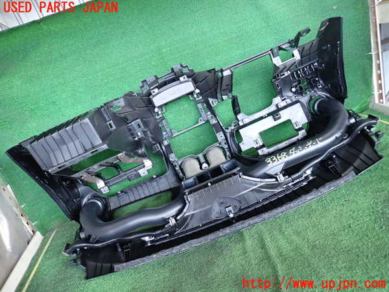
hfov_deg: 69.4
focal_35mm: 25
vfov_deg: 54.9
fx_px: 281
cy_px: 146
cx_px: 194
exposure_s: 1/125
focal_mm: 4.5
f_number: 2
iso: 400
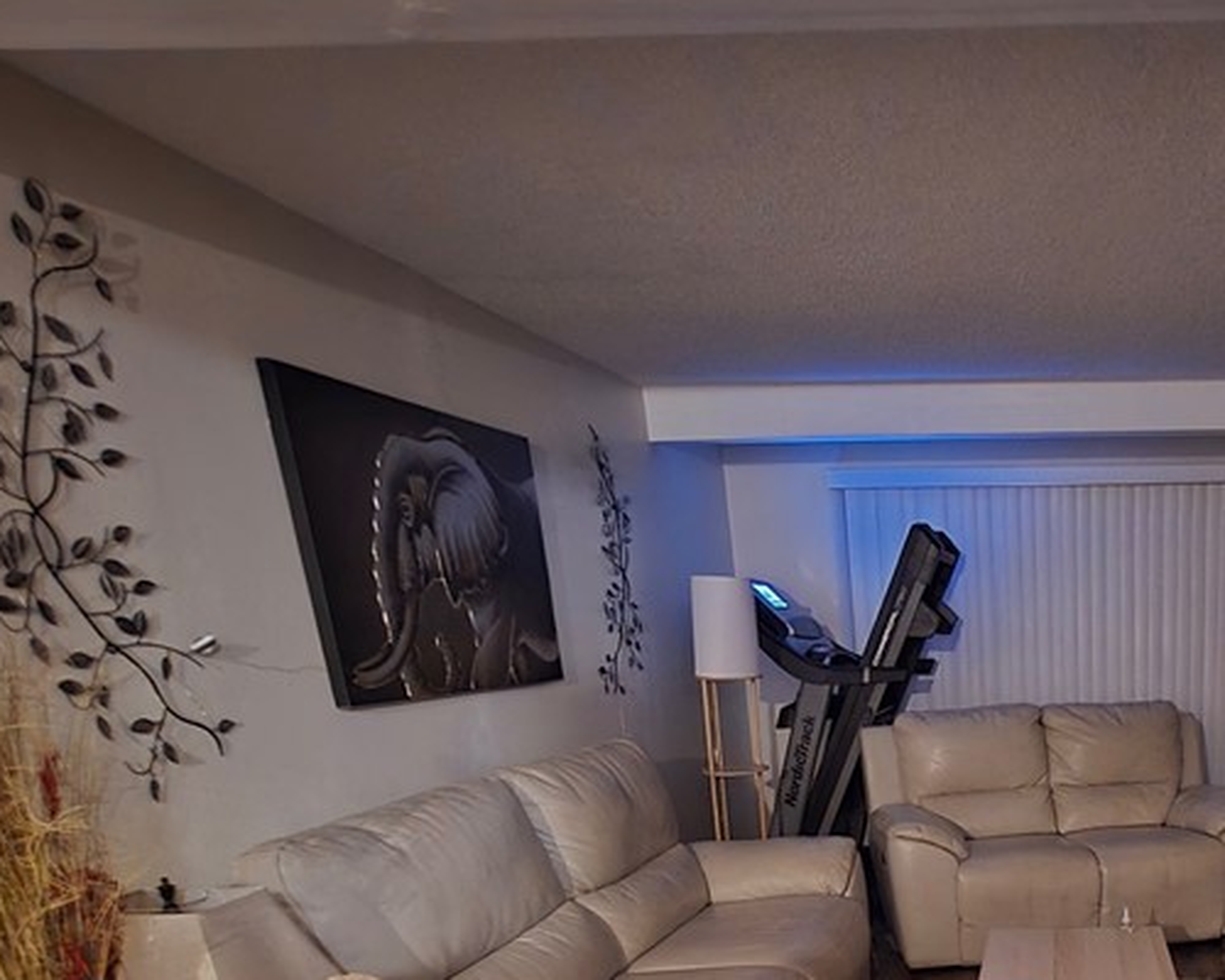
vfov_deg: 47.9
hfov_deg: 57.4
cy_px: 921
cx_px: 1088
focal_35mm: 26
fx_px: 943
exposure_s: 1/8
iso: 1250
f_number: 2.2
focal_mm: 2.2
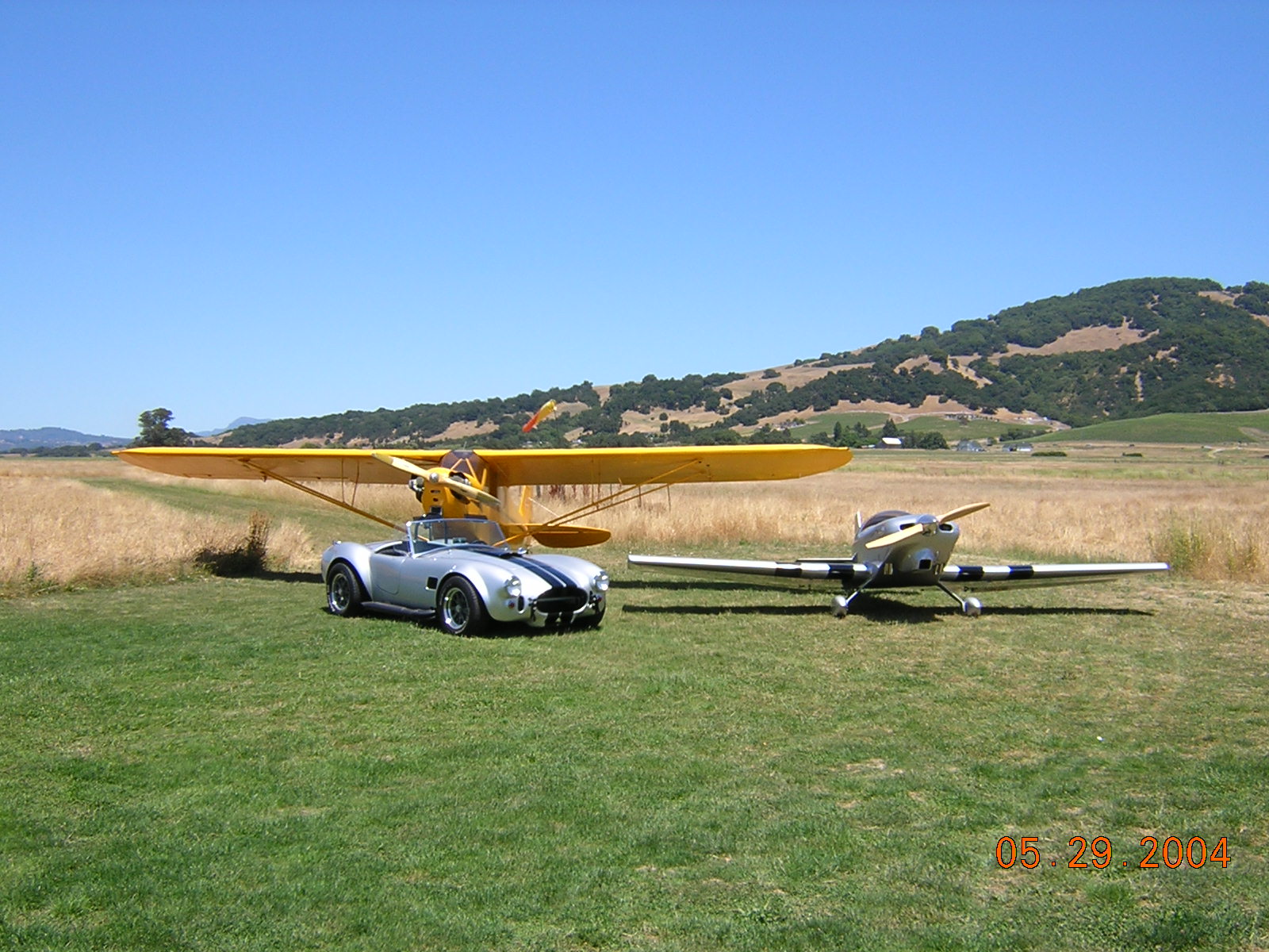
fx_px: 1320
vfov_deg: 39.7
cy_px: 476
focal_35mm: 36
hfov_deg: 51.4
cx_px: 634
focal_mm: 4.7
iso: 100
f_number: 5.2
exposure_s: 1/297
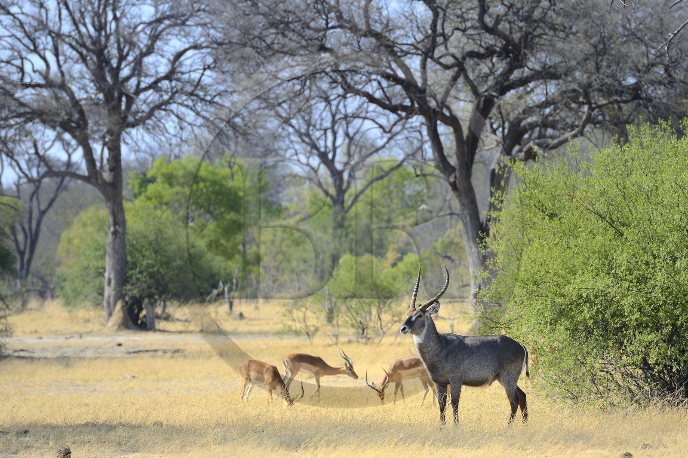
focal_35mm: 280
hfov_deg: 7.4
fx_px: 5350
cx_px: 344
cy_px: 229
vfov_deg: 4.9
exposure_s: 1/1000
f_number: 7.1
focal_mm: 280
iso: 400
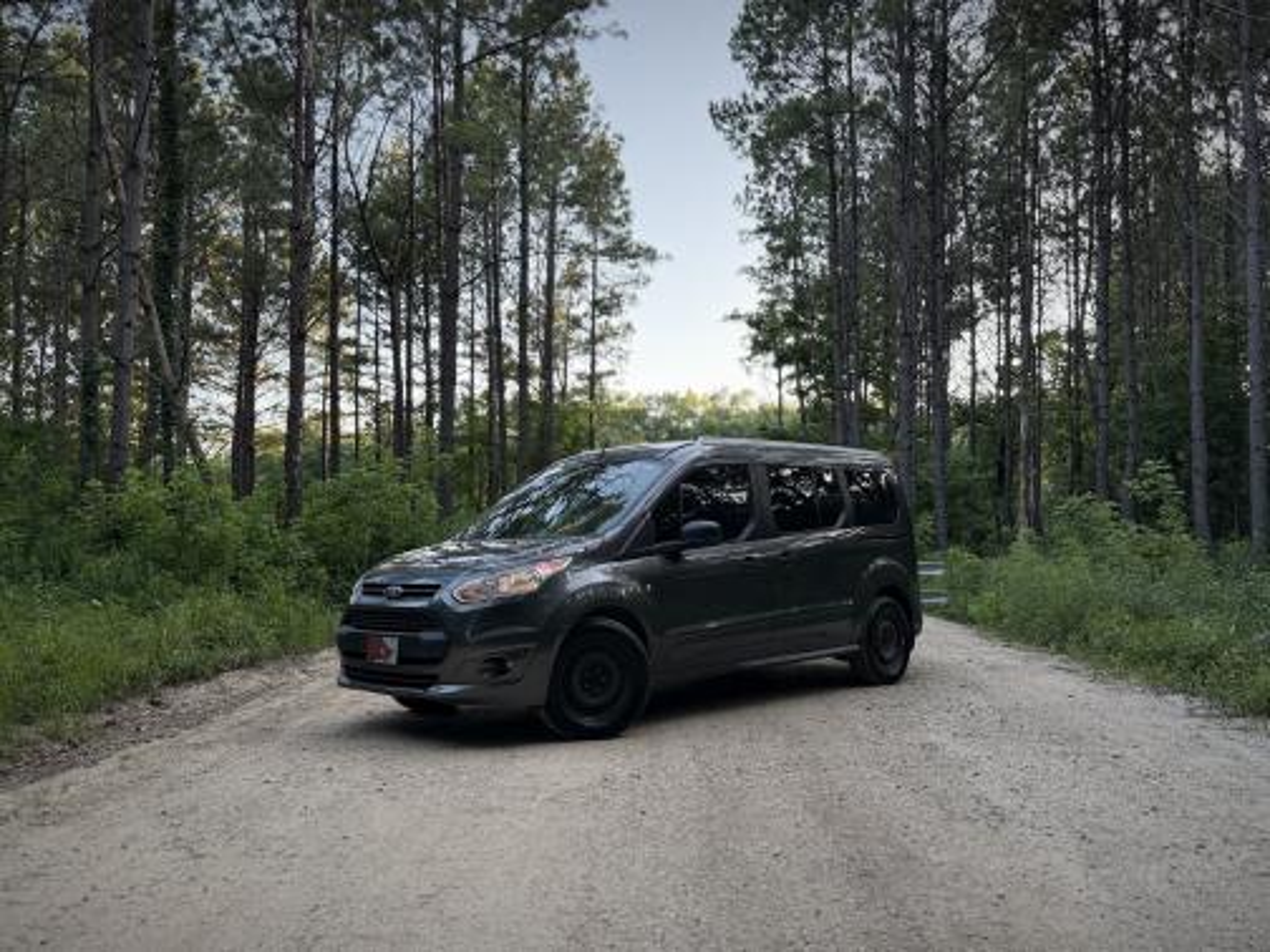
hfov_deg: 71.6
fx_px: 881
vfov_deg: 56.8
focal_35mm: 24
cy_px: 476
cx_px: 635
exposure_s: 1/237
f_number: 1.78
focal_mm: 6.76
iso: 125
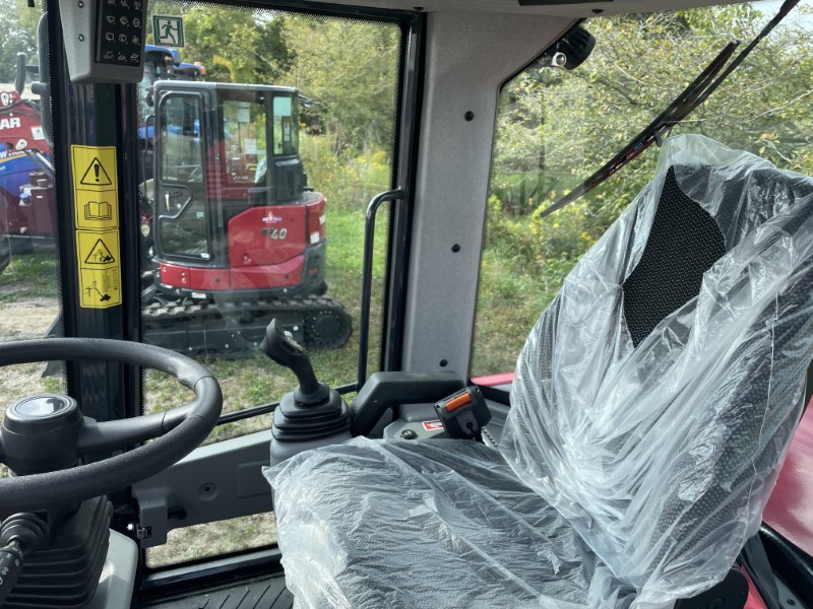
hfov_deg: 67.3
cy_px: 304
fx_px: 611
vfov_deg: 53.1
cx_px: 406
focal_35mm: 26
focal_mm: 4.2
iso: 32
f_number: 1.6
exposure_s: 1/1082
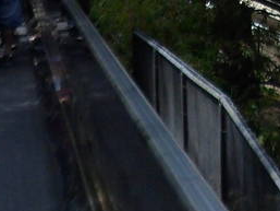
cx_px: 407
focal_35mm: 168
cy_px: -236
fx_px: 1360
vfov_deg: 8.3
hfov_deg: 11.3
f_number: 3.3
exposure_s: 1/750
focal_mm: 4.9
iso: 80
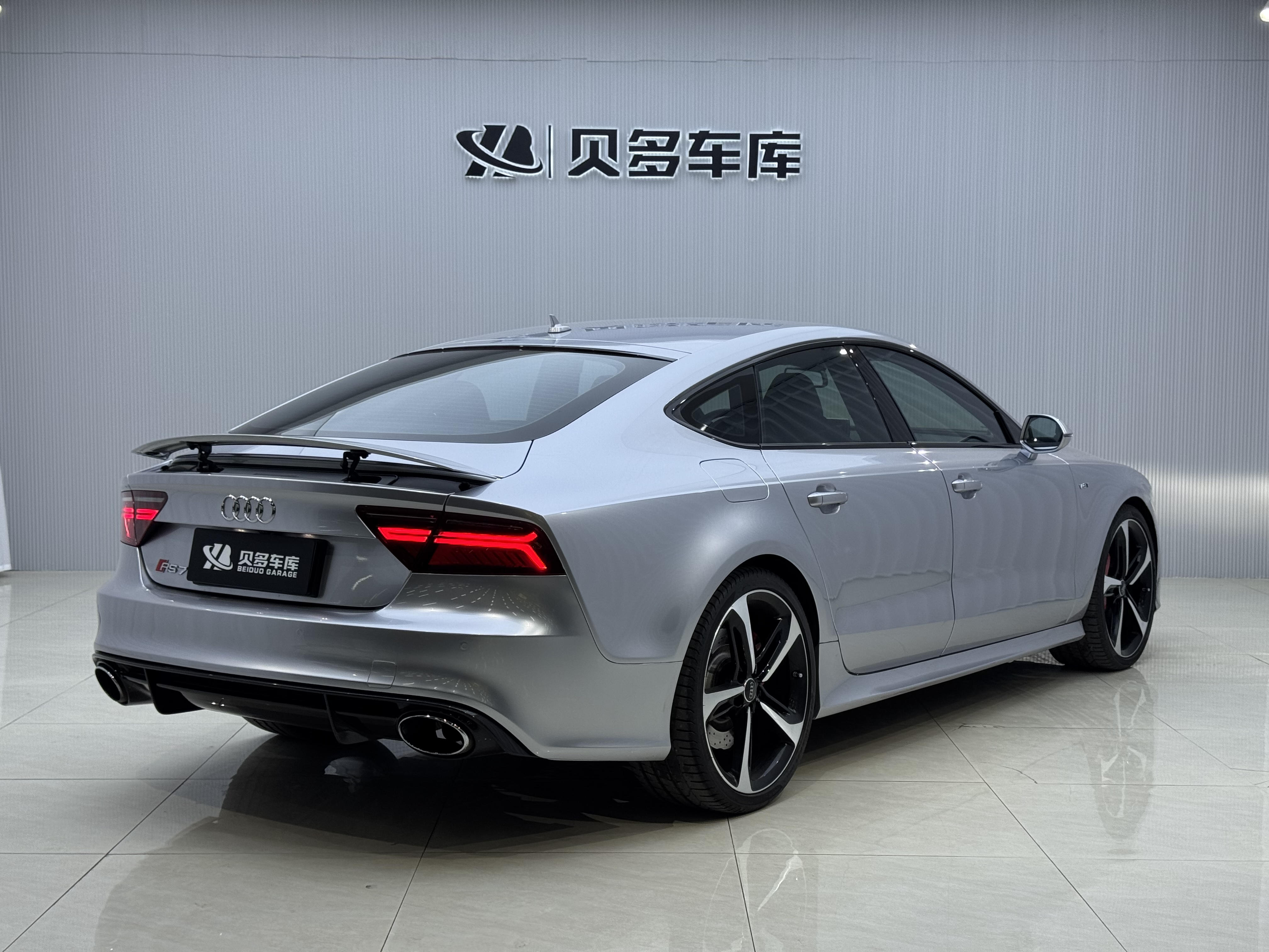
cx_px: 634
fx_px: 1760
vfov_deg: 30.3
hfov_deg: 39.7
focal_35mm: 48
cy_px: 476
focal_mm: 6.76
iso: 64
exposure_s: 1/374
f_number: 1.78
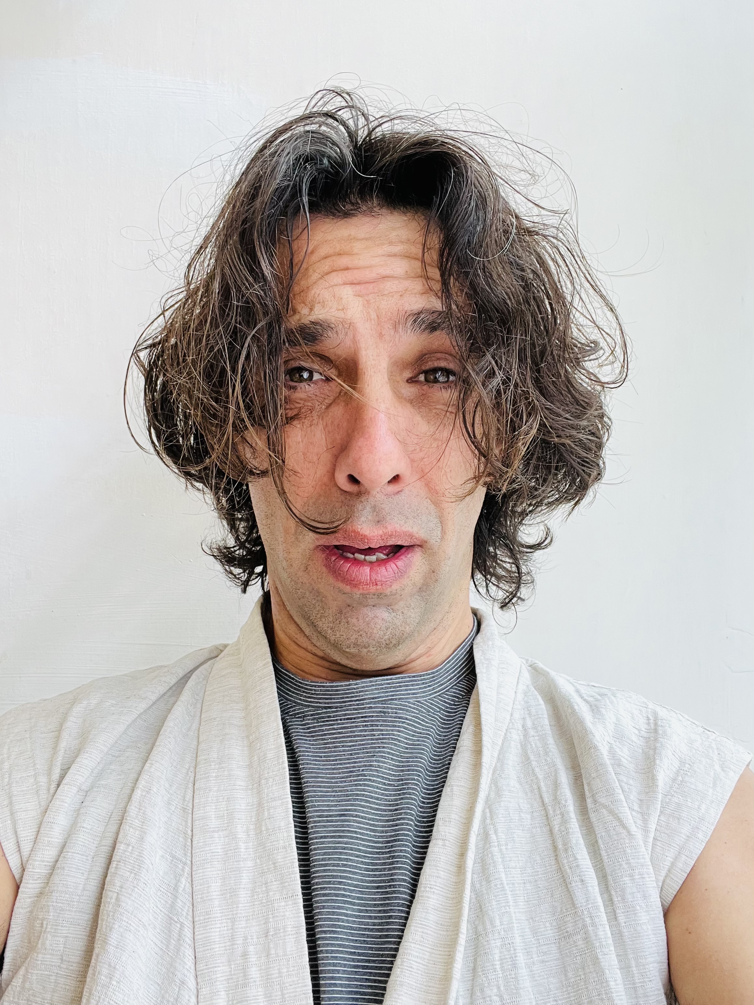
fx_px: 871
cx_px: 377
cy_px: 502
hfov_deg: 46.8
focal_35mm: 30
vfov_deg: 60.0
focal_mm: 2.71
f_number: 2.2
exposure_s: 1/70
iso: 100
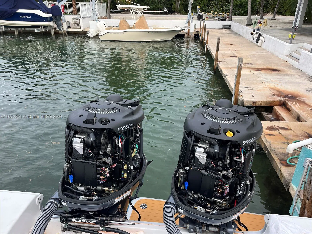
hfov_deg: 67.3
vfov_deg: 53.1
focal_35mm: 26
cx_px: 156
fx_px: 234
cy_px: 117
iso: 50
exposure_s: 1/688
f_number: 1.6
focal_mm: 5.1
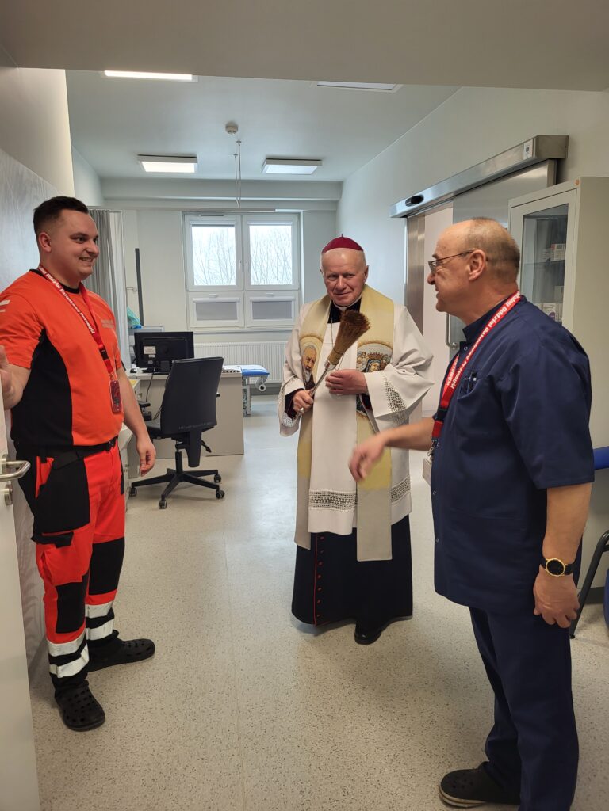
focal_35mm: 26
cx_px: 304
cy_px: 406
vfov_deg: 67.3
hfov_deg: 53.1
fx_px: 610
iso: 64
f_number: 1.8
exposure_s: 1/53
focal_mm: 5.4
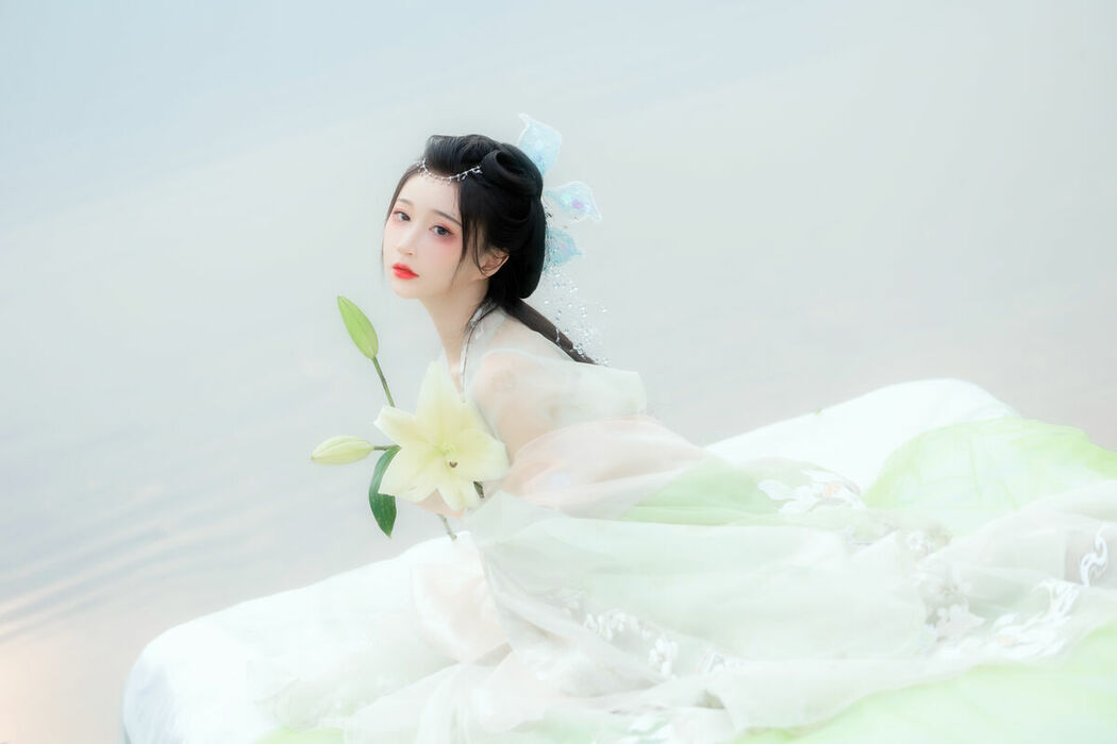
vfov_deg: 10.5
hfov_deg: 15.8
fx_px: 4033
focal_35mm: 130
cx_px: 558
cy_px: 372
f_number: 2.8
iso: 400
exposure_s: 1/500
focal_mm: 130
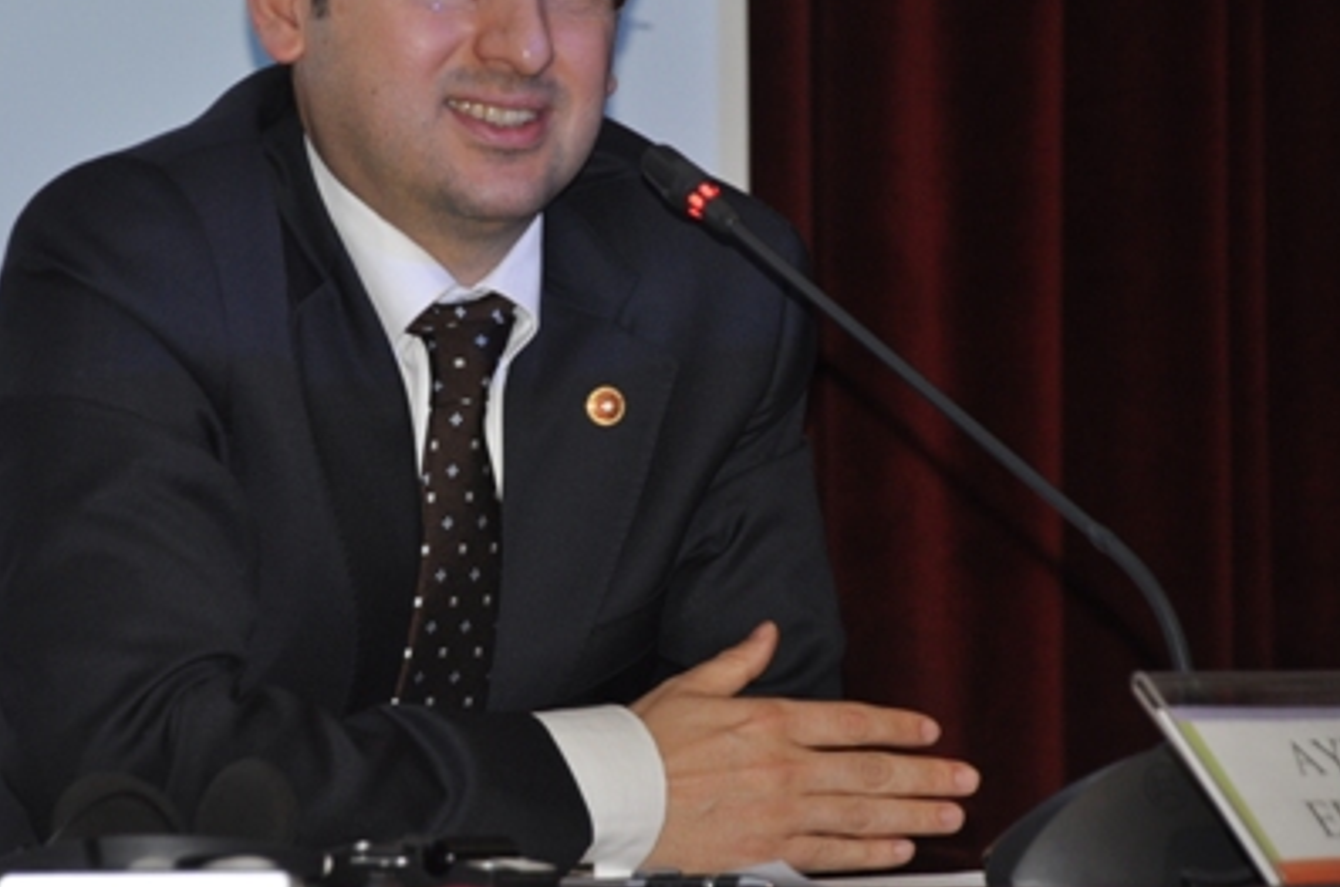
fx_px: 7727
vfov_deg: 6.6
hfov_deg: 9.9
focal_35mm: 208
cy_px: 285
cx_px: 479
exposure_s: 1/60
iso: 500
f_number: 5.6
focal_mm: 100
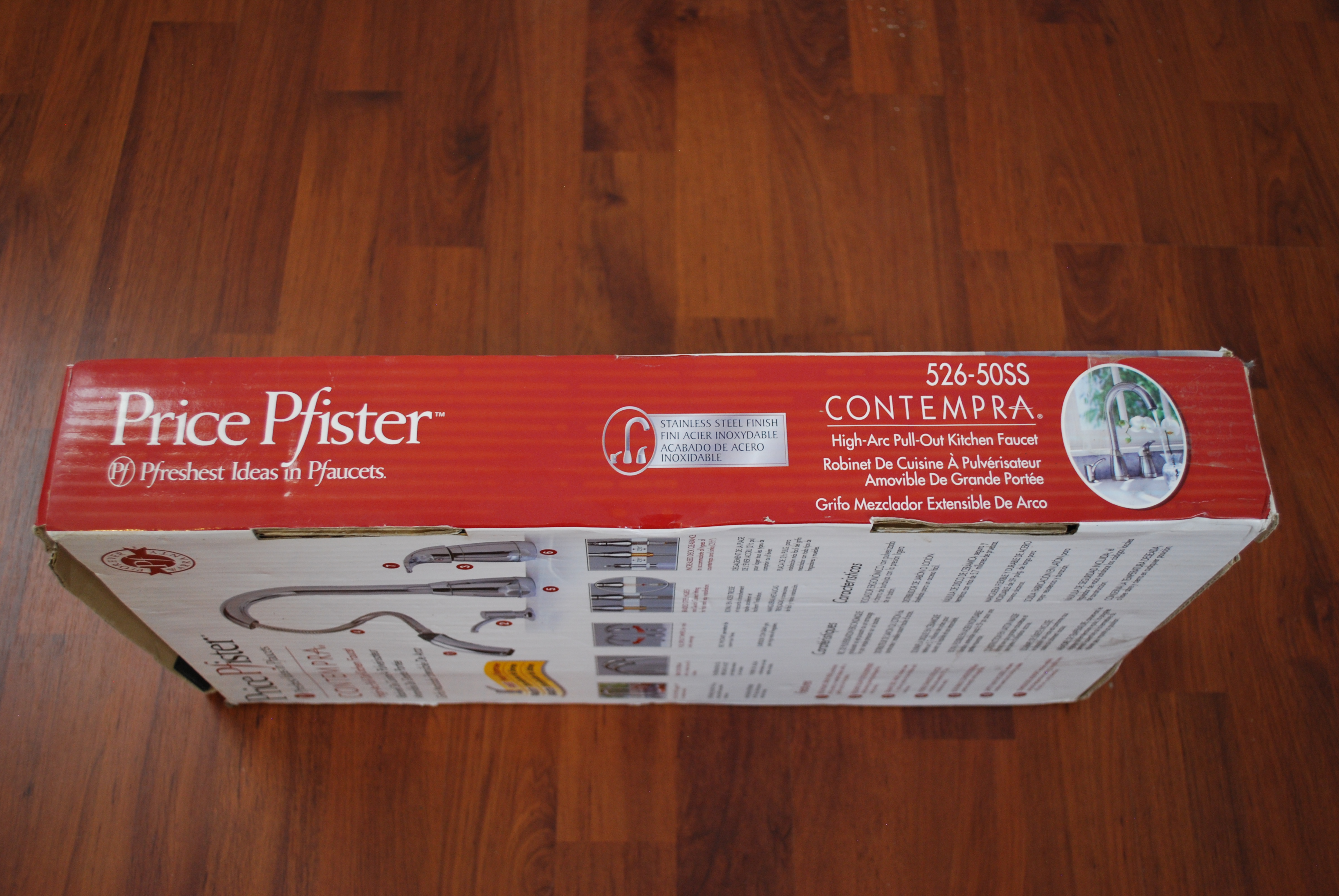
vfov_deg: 37.0
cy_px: 448
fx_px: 1341
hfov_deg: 53.1
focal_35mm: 36
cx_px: 670
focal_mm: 24
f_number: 4.2
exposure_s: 1/8
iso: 400
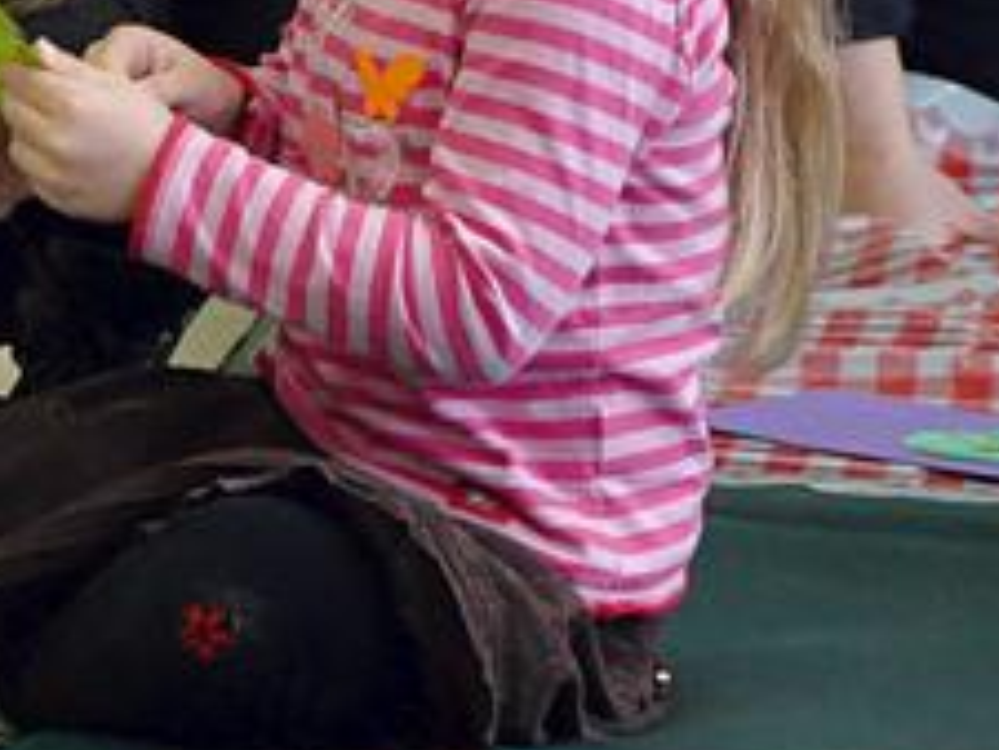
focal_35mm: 337
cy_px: -60
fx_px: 9731
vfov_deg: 4.4
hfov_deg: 5.8
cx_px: -559
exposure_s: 1/100
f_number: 5.6
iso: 3200
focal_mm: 62
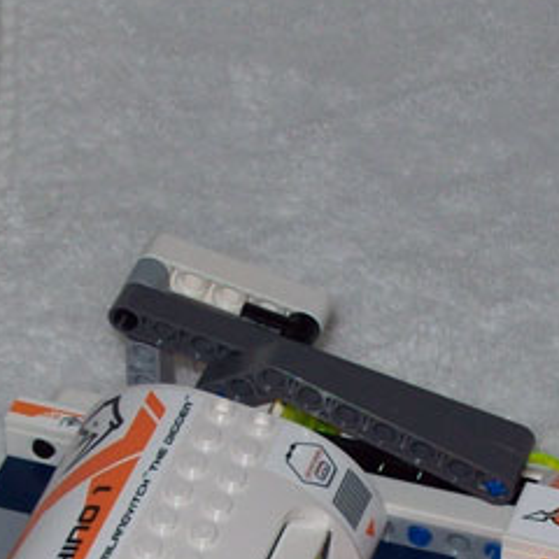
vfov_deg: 8.4
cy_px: 667
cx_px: 398
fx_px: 3764
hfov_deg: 8.5
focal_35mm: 206
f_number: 3.8
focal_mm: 11.6
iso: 80
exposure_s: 1/97.2
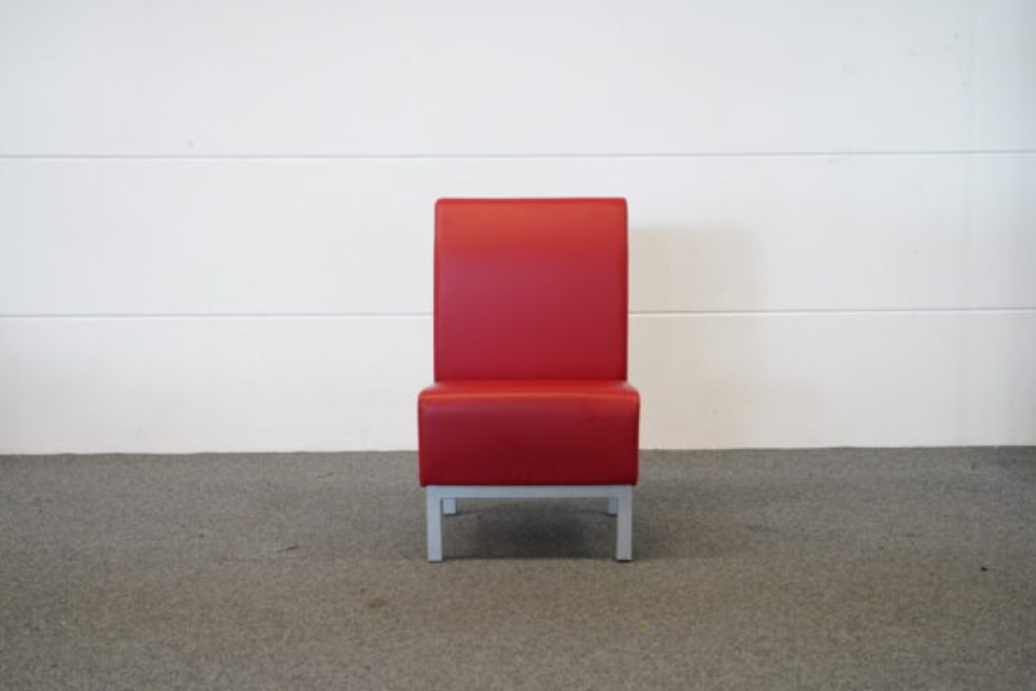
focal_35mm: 44
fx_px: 1266
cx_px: 518
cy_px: 346
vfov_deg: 30.5
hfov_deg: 44.5
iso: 5000
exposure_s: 1/250
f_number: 4.5
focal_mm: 44
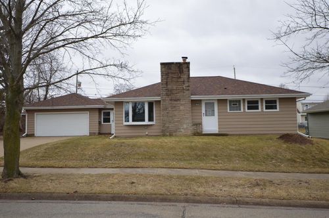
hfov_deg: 59.6
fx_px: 287
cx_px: 164
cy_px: 109
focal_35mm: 32
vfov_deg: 41.6
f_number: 4.5
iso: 100
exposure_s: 1/160
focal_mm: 21
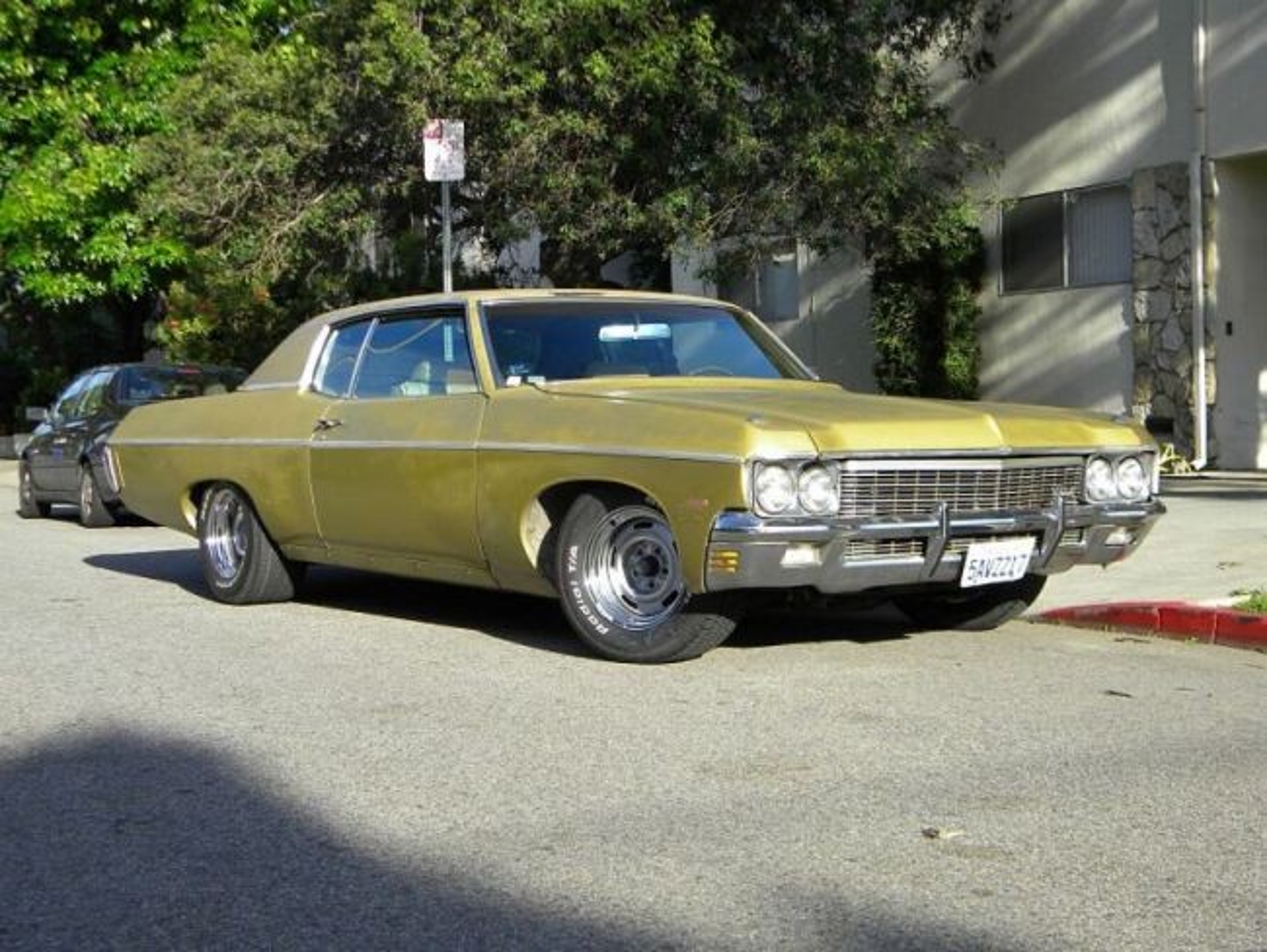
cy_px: 476
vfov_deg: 30.9
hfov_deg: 40.4
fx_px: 1721
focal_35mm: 47
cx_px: 634
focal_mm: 8.6
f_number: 3.9
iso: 80
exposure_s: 1/395
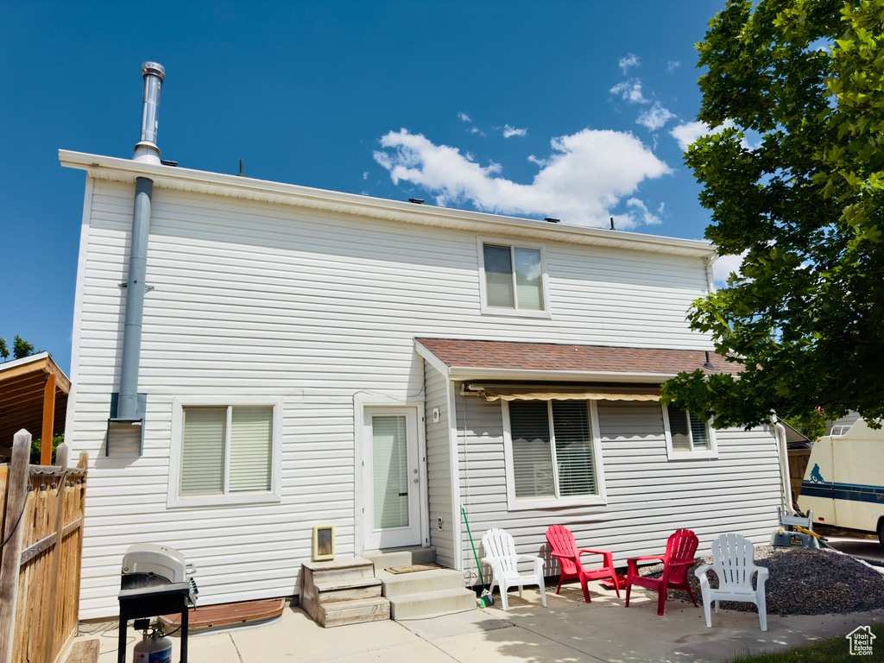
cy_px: 332
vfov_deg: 56.8
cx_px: 442
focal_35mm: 24
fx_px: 613
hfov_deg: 71.6
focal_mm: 6.76
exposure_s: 1/22222
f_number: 1.78
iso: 100
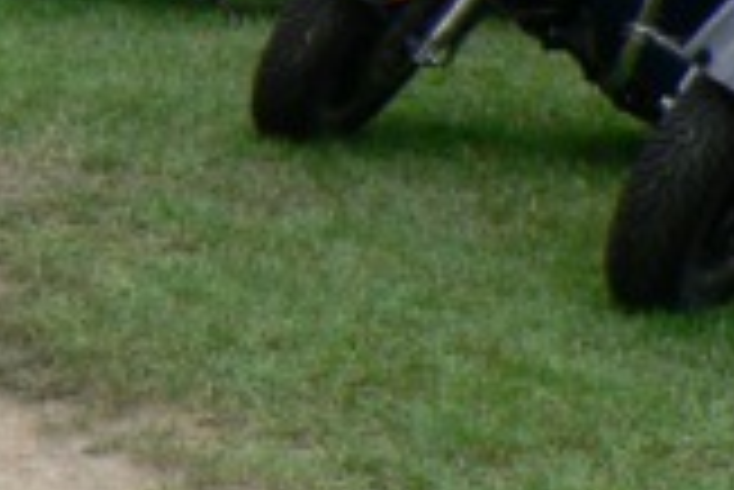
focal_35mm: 184
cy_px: -481
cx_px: -1058
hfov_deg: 9.8
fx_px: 3755
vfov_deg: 7.2
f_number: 4
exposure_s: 1/125
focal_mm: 6
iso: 80
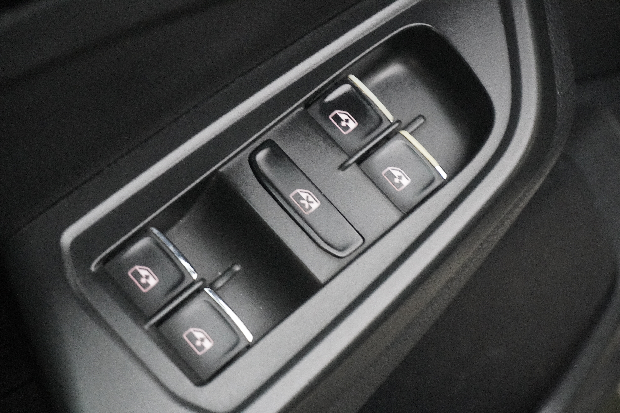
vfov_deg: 18.2
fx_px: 1292
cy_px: 206
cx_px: 310
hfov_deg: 27.0
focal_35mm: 75
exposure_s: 1/80
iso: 6400
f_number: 6.3
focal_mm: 50
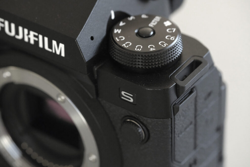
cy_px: 84
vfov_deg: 11.4
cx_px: 125
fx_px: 833
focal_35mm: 120
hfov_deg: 17.1
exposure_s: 1/1000
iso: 12800
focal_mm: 80
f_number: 5.6
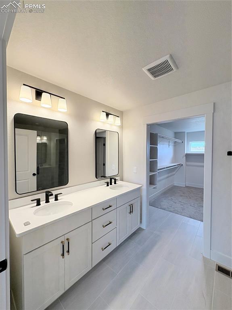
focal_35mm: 14
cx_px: 116
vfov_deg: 102.1
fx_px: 125
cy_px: 155
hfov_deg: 85.6
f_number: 2.2
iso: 80
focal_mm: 2.22
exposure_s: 1/130
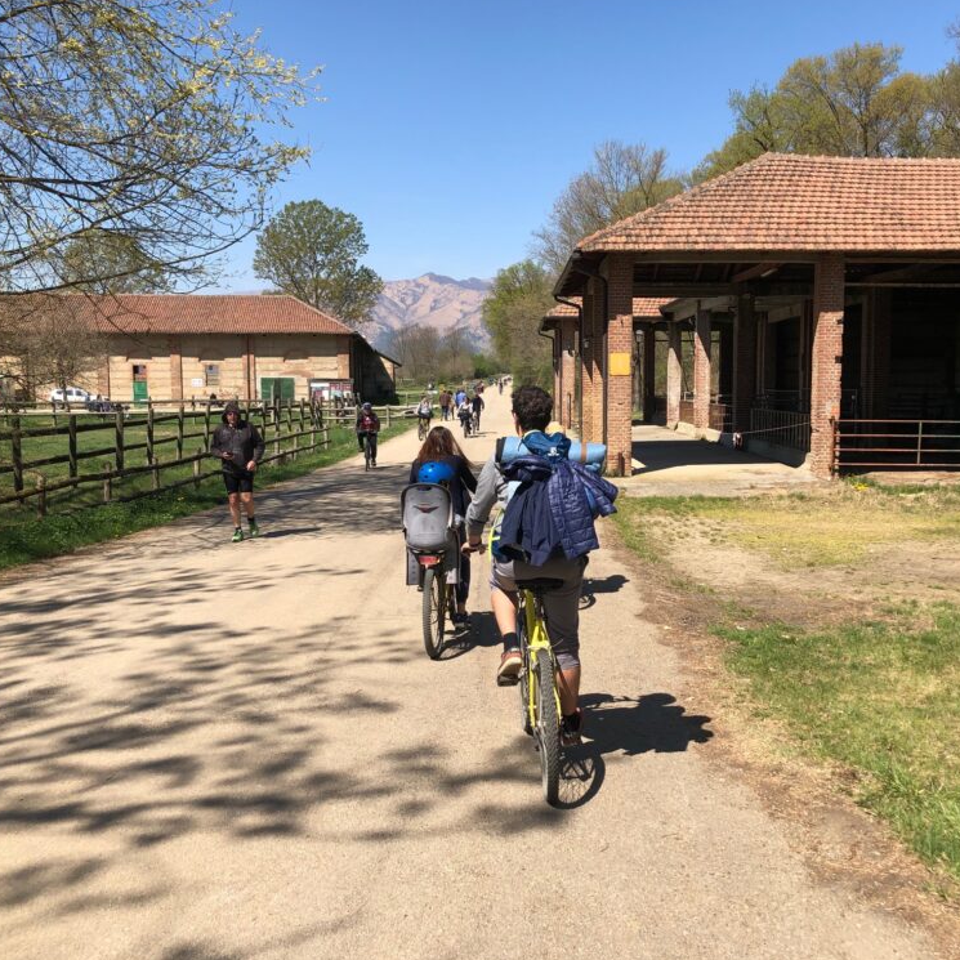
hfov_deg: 48.1
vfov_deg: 48.5
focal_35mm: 34
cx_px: 584
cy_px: 481
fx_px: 1067
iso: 20
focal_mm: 3.99
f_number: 1.8
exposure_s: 1/1715
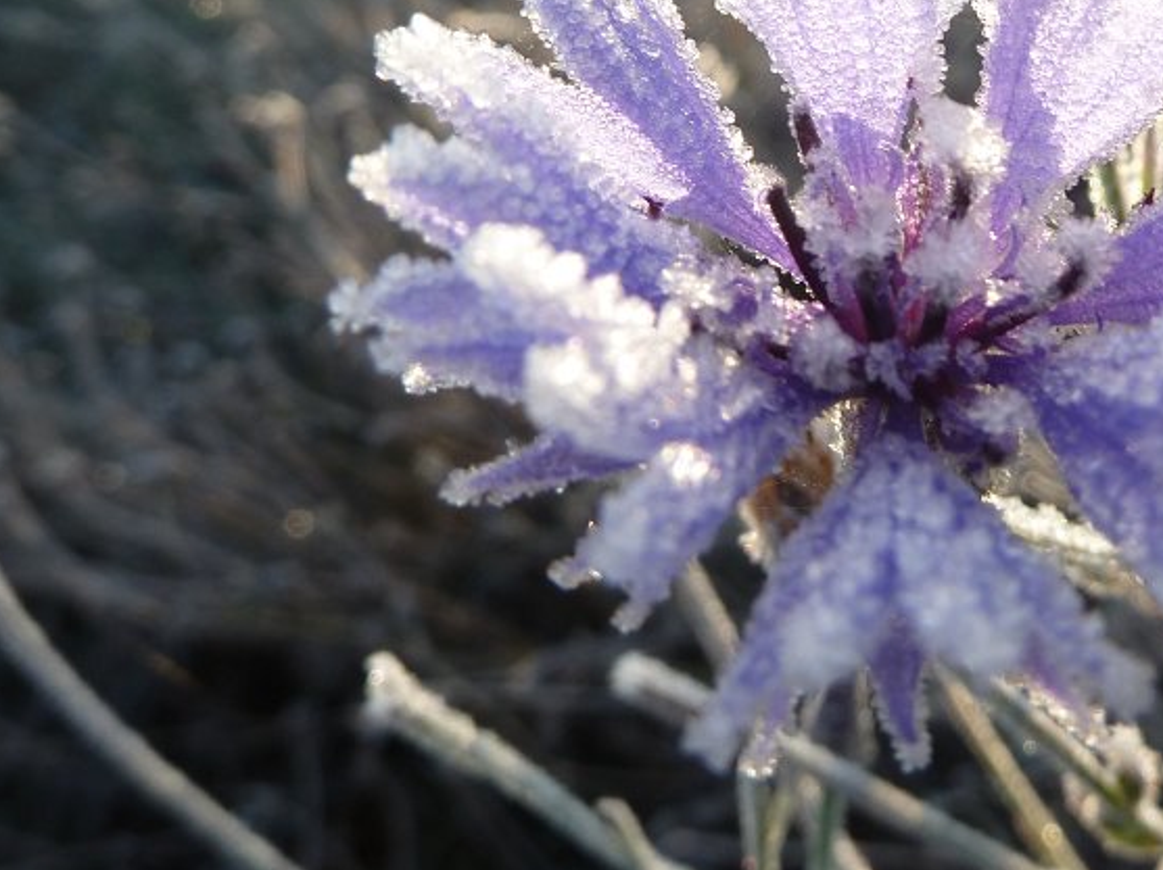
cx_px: 889
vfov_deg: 30.9
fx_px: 1544
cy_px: 219
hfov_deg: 40.0
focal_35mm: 46
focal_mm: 4.1
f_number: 4
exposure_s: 1/160
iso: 80
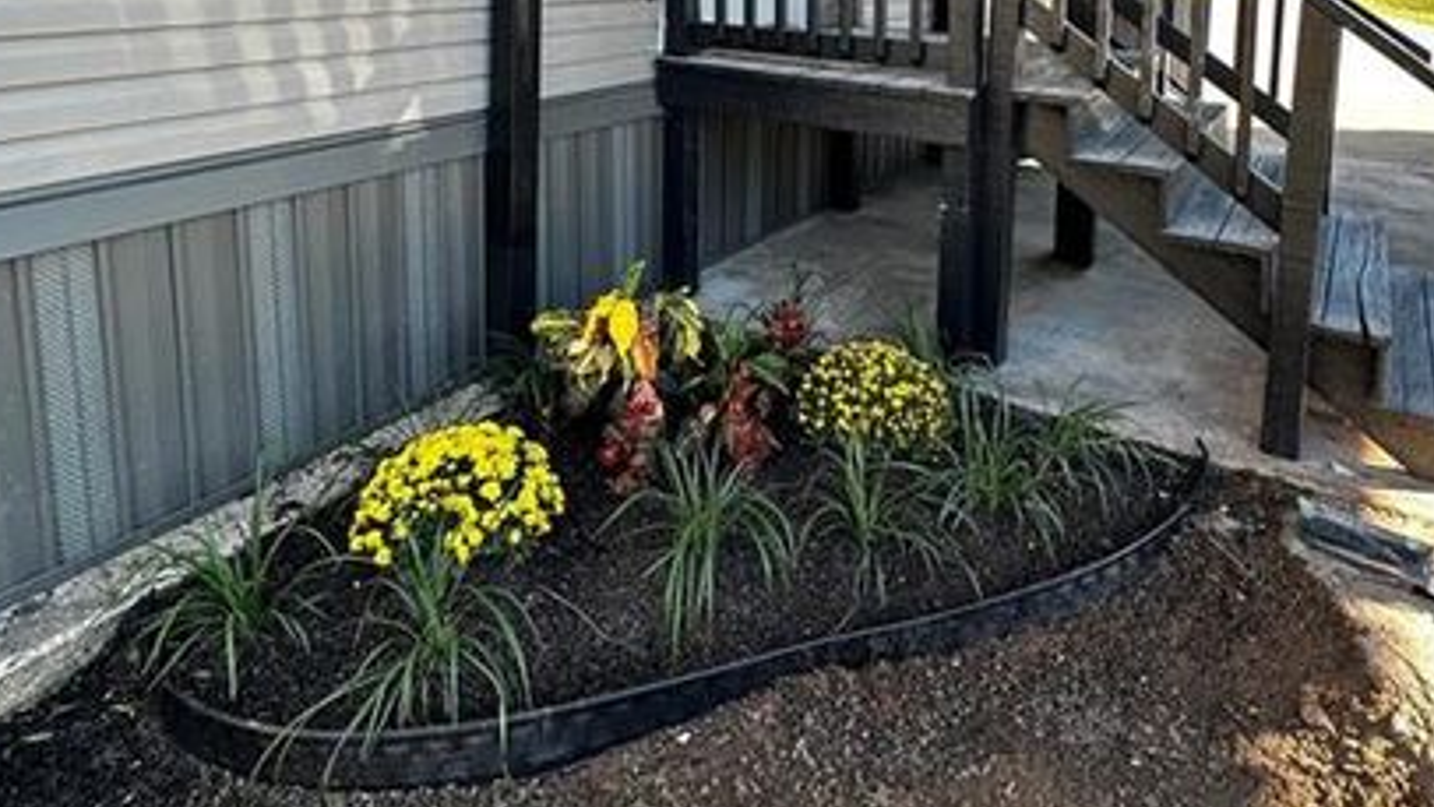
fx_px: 951
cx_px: 775
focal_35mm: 25
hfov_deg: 73.9
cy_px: 9
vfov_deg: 40.5
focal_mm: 2.22
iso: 50
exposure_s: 1/99
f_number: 2.2
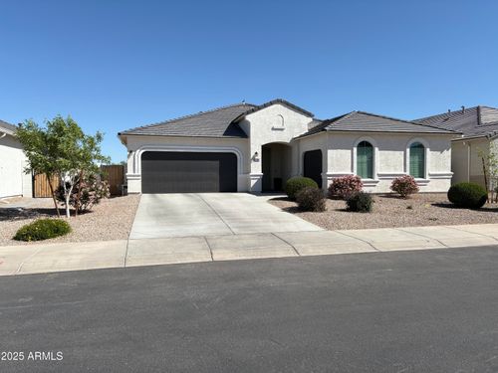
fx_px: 374
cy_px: 186
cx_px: 249
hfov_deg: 67.3
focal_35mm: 26
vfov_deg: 53.1
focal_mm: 5.96
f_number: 1.6
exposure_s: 1/4608
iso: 50
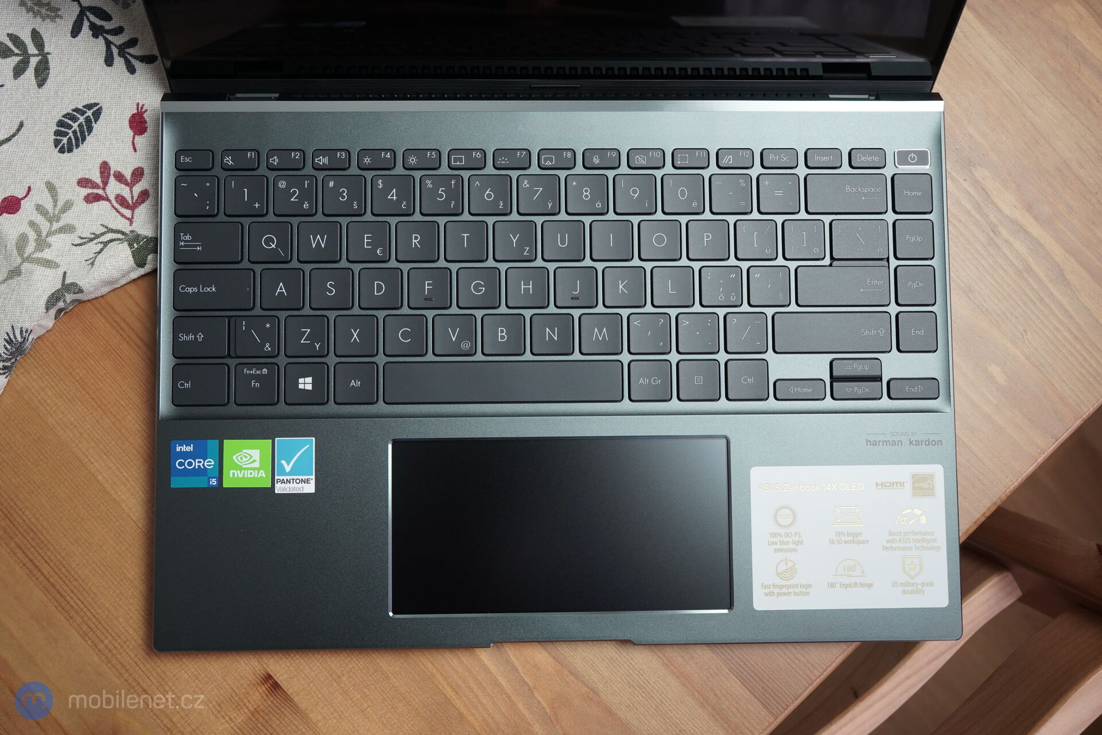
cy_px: 368
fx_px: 1071
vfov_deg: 37.9
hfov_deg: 54.4
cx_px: 551
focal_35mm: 35
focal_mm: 35
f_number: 7.1
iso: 1600
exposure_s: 1/125
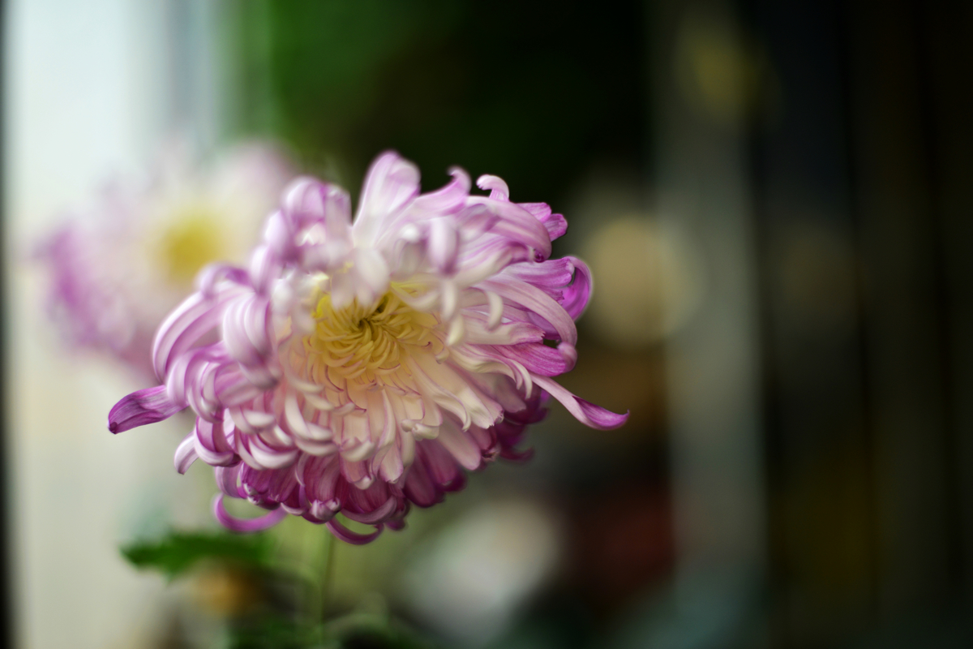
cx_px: 486
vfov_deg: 27.0
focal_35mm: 50
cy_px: 324
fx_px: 1351
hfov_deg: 39.6
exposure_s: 1/500
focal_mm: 50
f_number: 1.4
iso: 250
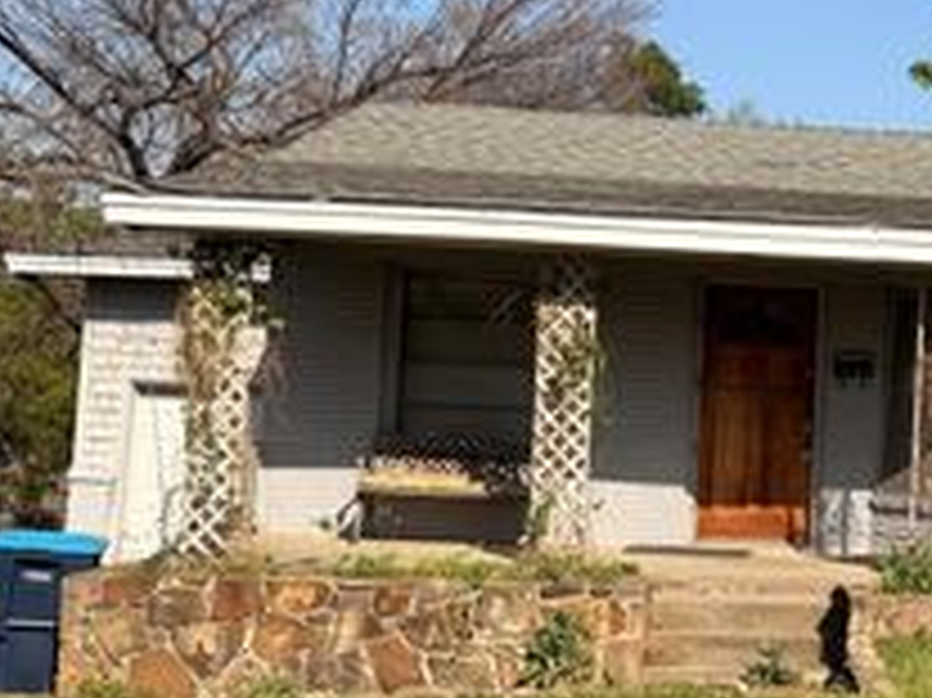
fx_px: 1561
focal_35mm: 58
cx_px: 887
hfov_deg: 31.3
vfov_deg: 25.2
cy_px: 376
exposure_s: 1/5319
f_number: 1.78
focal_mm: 6.76
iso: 80
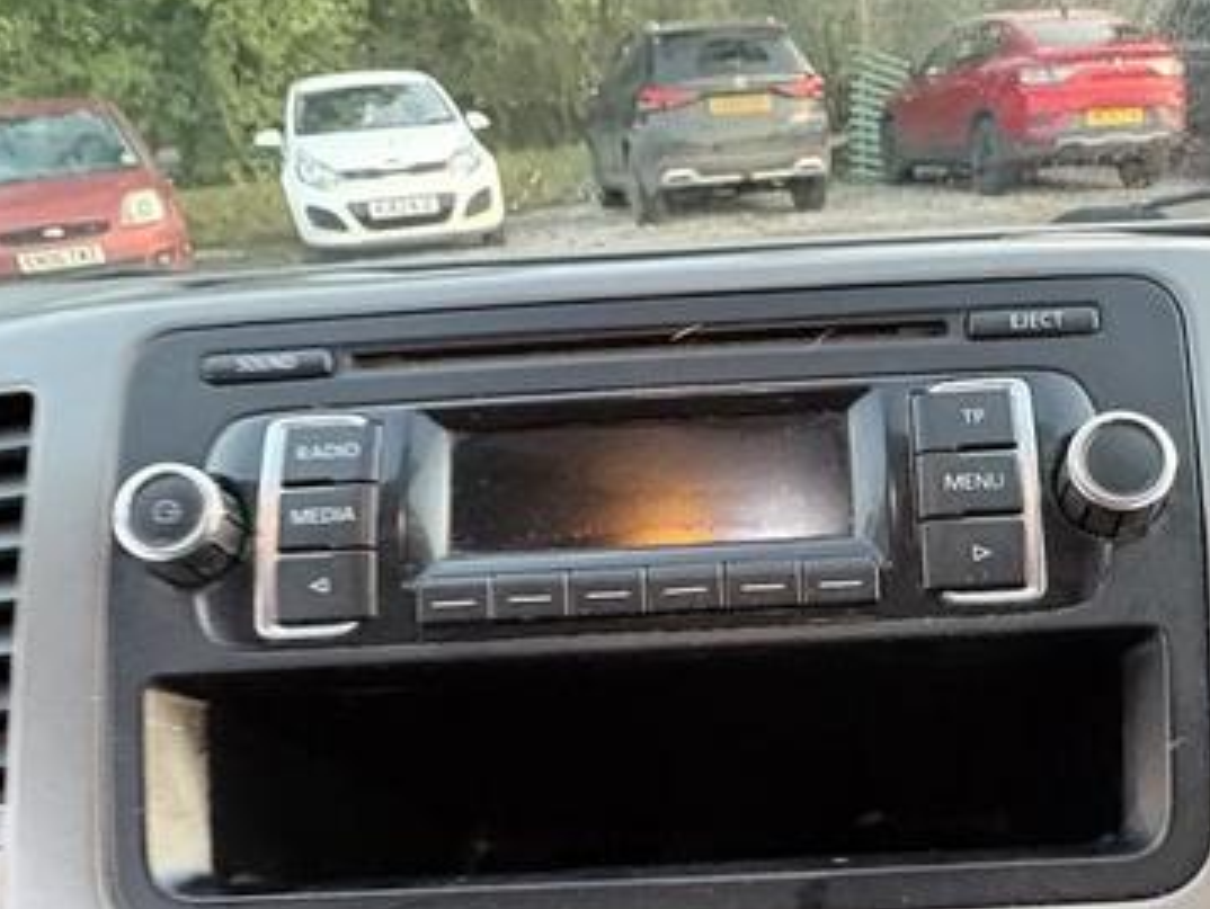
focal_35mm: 35
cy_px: 777
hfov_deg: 51.5
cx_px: 821
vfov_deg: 38.6
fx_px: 1224
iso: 1000
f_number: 2.2
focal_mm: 2.22
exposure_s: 1/40
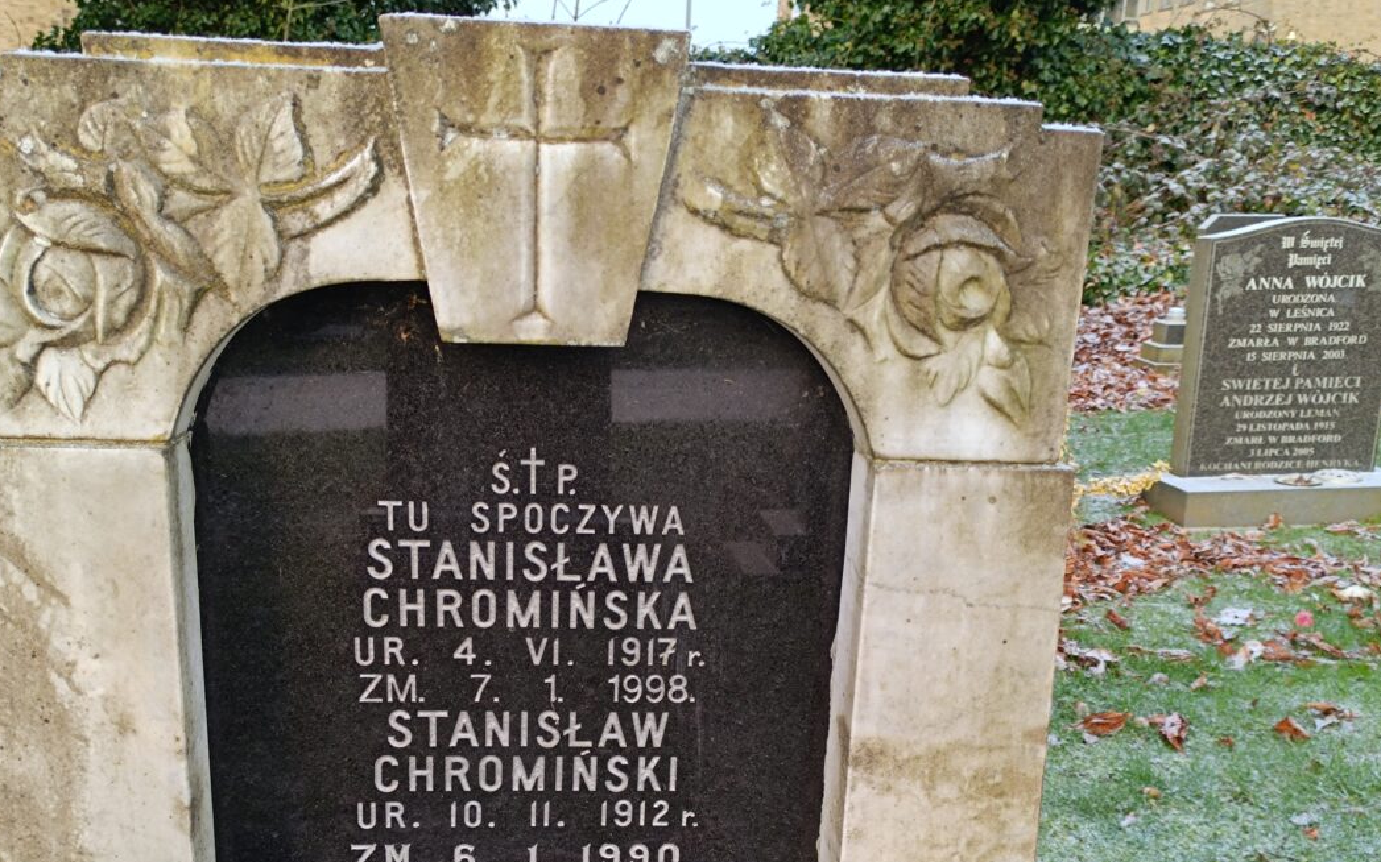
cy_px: 645
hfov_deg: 55.2
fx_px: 1317
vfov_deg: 35.5
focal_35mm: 35
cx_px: 620
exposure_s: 1/101
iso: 169
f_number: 1.88
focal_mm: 5.59
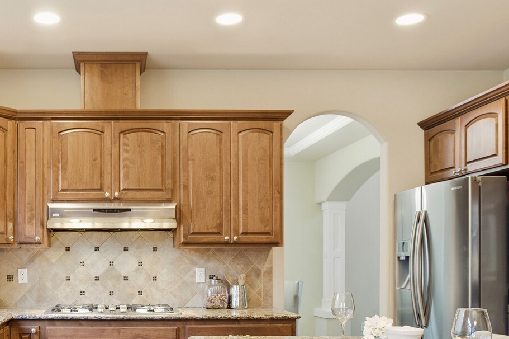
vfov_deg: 31.8
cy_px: 264
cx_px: 118
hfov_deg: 45.5
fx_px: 579
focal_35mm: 41
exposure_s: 1/6
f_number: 9
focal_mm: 22
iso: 400
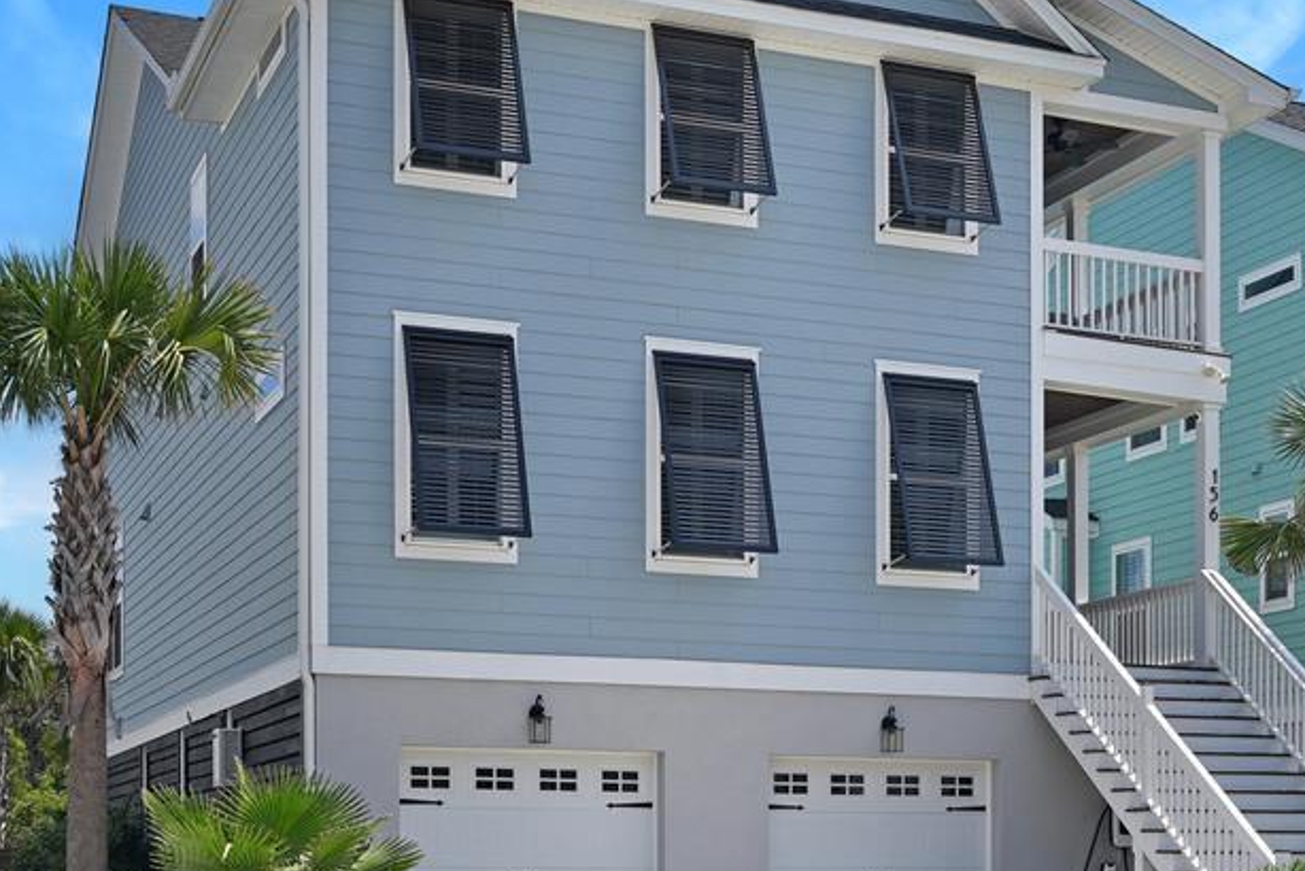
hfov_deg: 32.9
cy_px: 386
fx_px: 2194
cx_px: 844
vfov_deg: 22.5
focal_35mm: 60
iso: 80
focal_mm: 36.3
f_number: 8
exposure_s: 1/1250
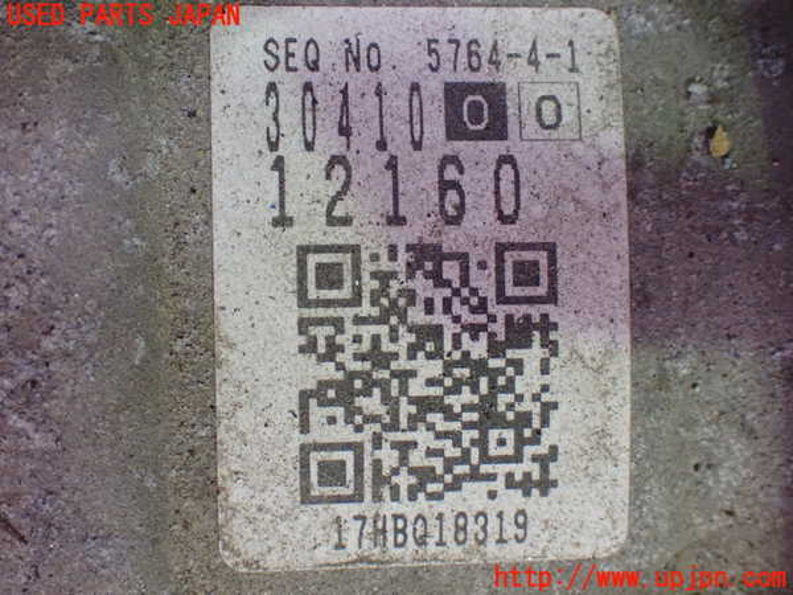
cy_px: 298
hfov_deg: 33.2
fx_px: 1329
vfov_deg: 25.2
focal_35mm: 58
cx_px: 396
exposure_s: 1/60
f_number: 3.5
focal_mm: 10.35
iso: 1000
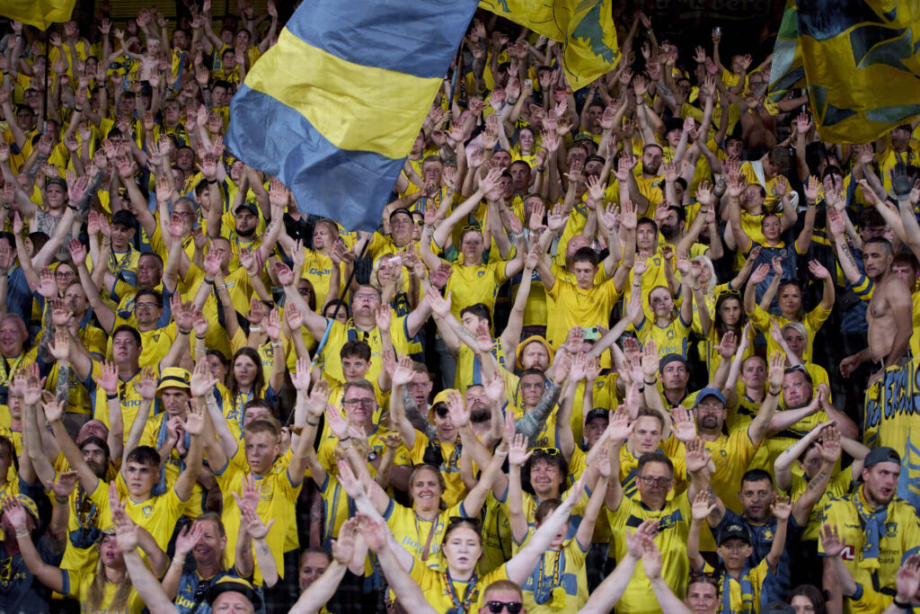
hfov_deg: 28.8
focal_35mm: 70
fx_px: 1789
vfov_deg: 19.5
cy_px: 307
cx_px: 460
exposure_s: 1/1600
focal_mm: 70
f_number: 2.8
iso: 5000
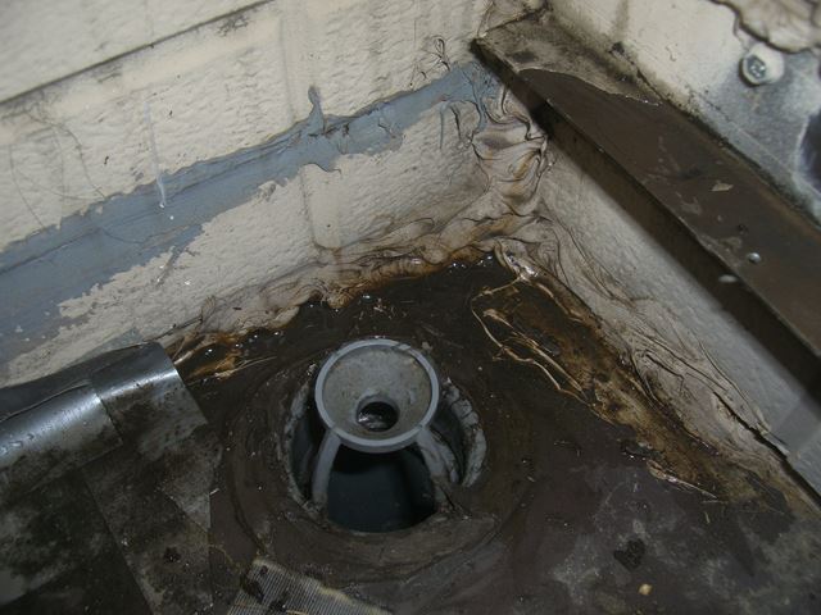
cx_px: 410
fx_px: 901
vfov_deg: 37.7
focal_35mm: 38
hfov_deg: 49.0
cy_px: 308
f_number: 5.6
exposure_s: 1/30
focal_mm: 7.9
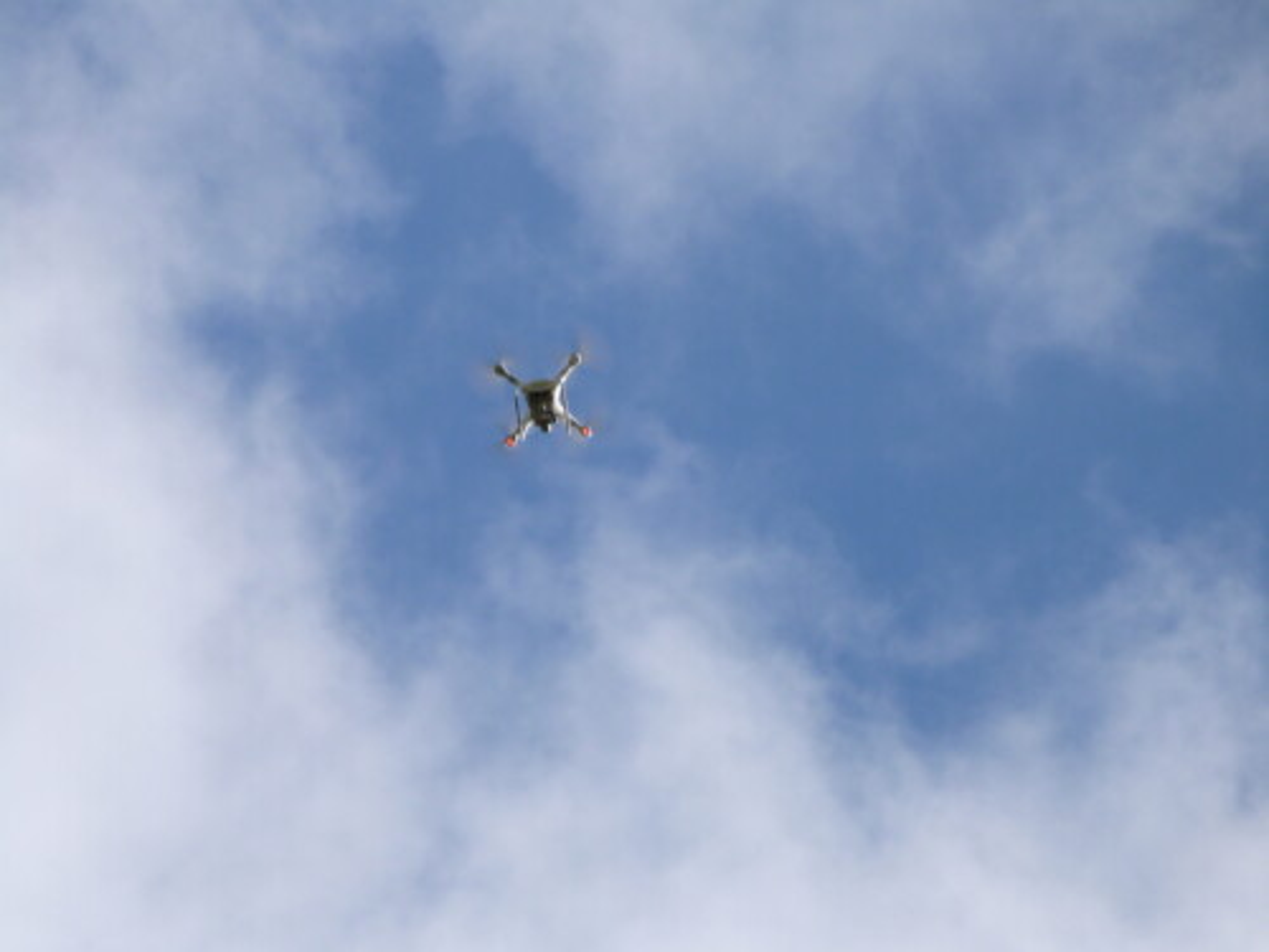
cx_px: 634
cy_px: 476
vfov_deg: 2.8
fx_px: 19136
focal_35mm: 522
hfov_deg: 3.8
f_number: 5.6
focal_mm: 94
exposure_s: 1/320
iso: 100
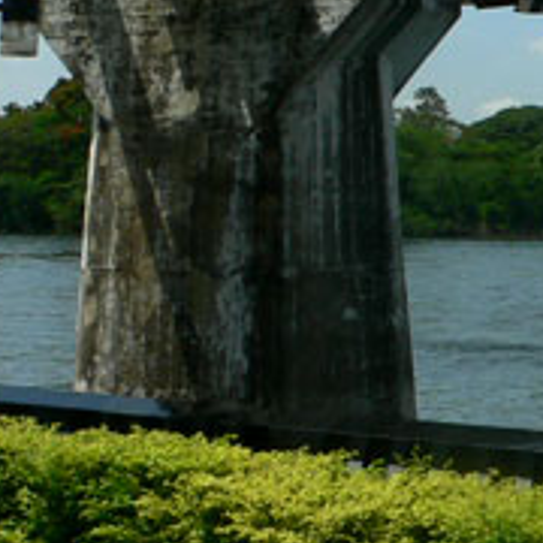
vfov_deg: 16.8
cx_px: 763
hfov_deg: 15.8
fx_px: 1828
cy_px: 112
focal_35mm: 103
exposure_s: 1/800
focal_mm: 4.6
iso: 80
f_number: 4.6
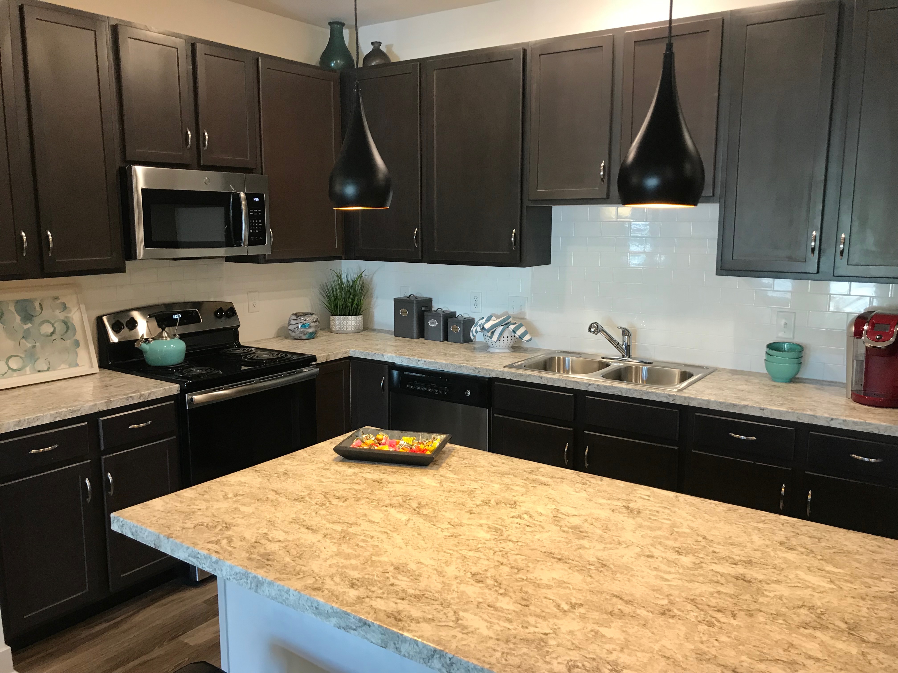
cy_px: 336
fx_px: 726
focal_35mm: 28
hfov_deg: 63.4
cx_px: 449
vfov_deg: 49.7
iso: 40
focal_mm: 3.99
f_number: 1.8
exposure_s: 1/24
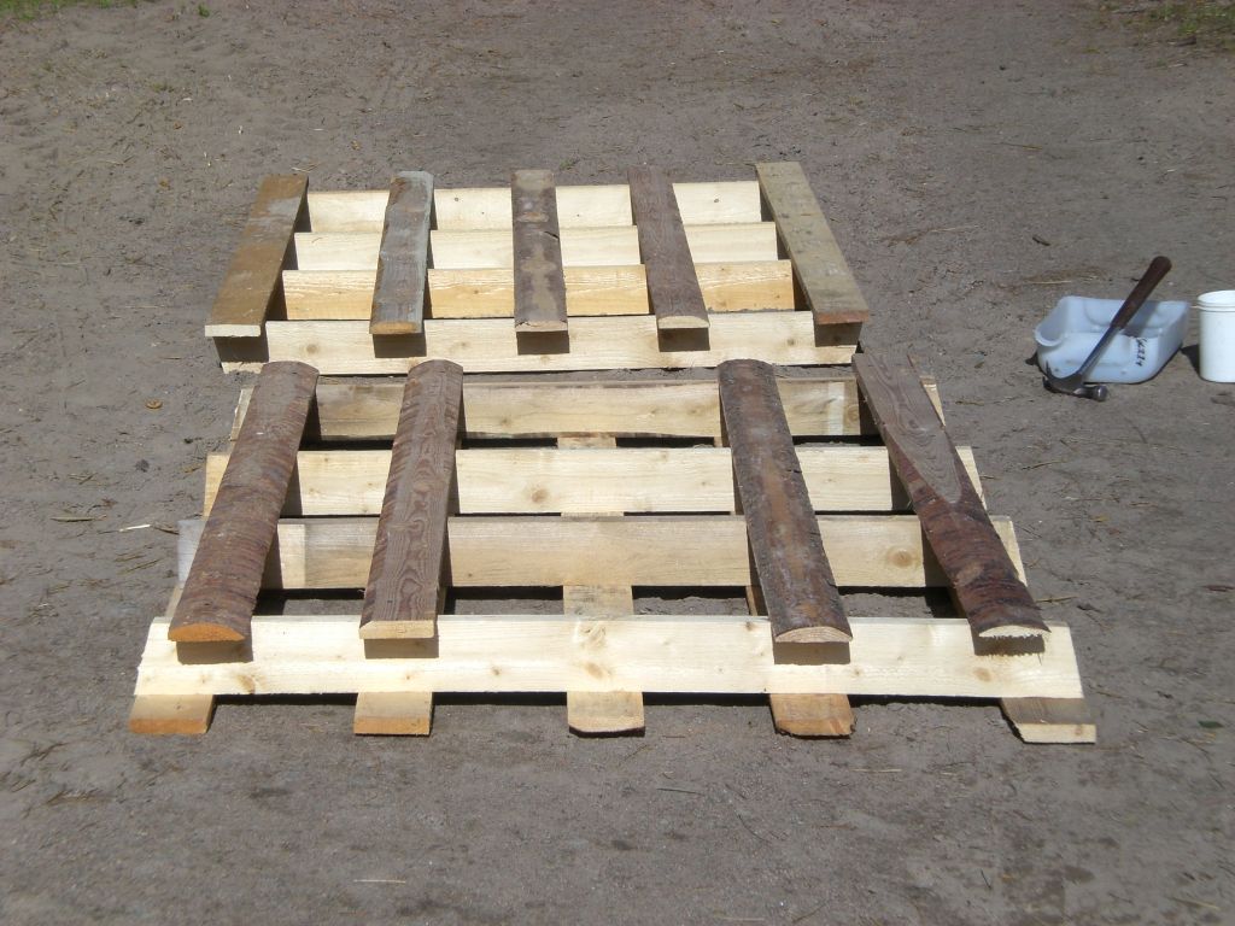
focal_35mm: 100
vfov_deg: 14.8
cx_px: 618
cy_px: 463
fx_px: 3568
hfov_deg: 19.6
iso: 50
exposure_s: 1/320
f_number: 7.7
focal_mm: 16.51
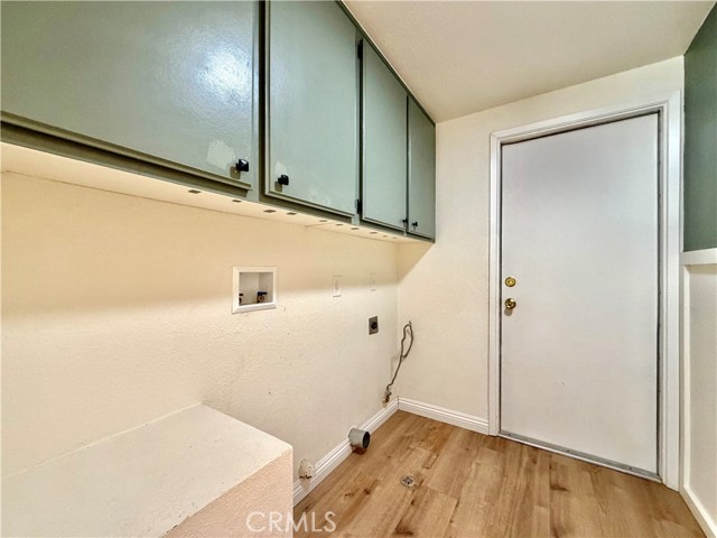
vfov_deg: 85.7
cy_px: 269
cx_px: 358
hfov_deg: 102.1
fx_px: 290
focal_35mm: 14
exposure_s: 1/60
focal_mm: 2.22
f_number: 2.2
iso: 500
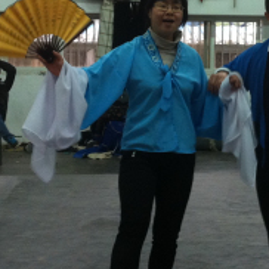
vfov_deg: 20.2
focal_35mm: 85
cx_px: 188
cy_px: 63
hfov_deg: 20.3
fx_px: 747
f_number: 2.8
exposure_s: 1/17
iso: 200
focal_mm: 3.85
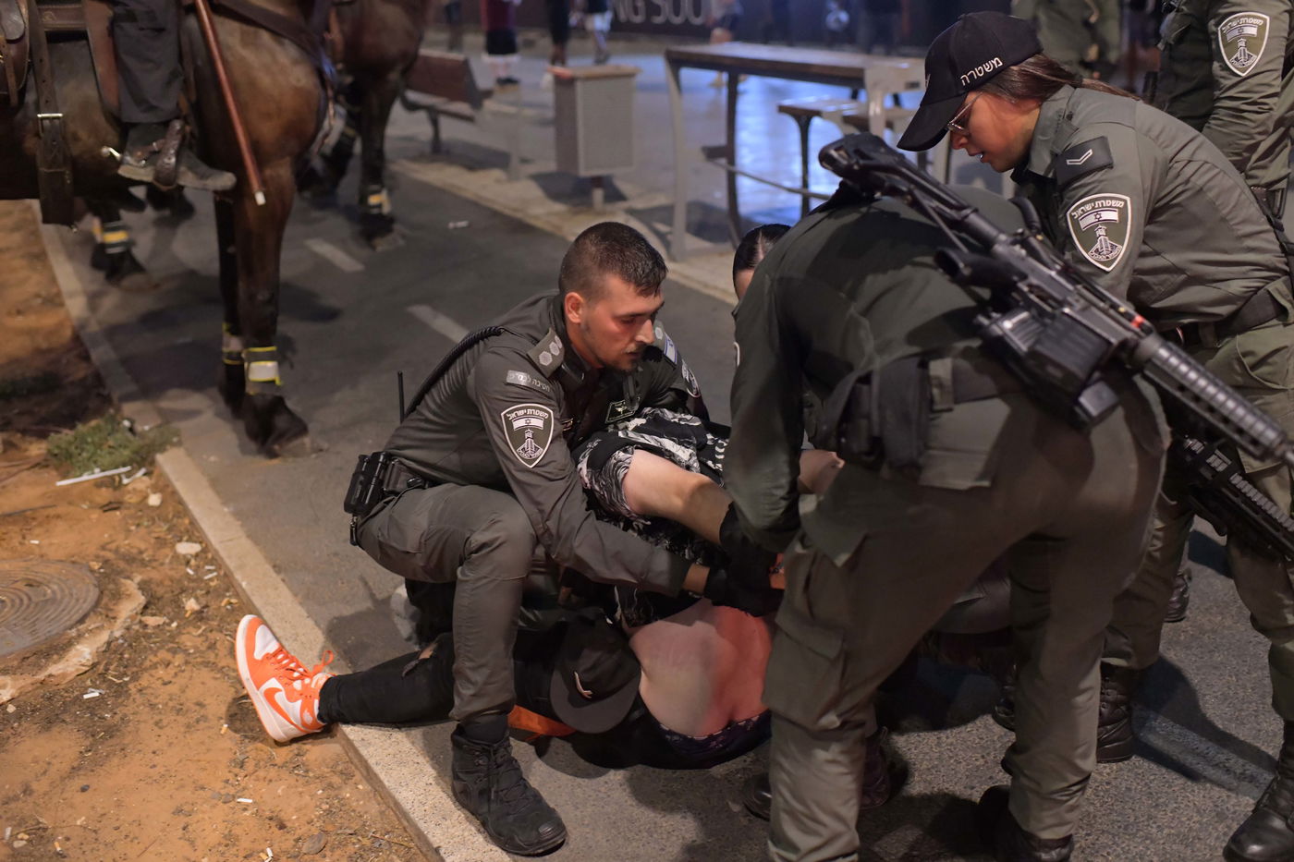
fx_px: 1258
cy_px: 431
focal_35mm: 35
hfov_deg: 54.4
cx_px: 647
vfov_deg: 37.8
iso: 8000
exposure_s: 1/250
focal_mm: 35
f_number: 2.8
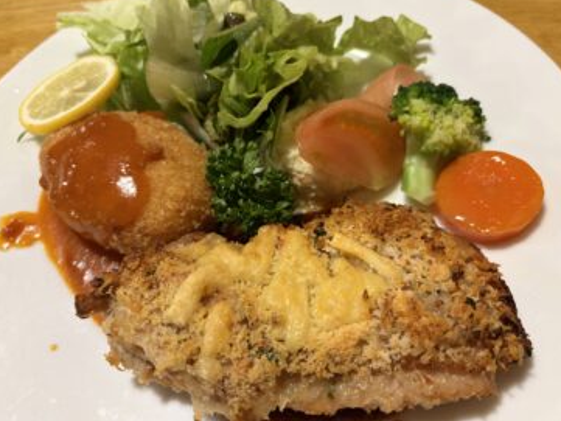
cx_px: 285
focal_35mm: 27
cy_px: 206
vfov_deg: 51.4
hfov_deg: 65.3
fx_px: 438
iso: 200
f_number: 1.6
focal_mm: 5.96
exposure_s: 1/56
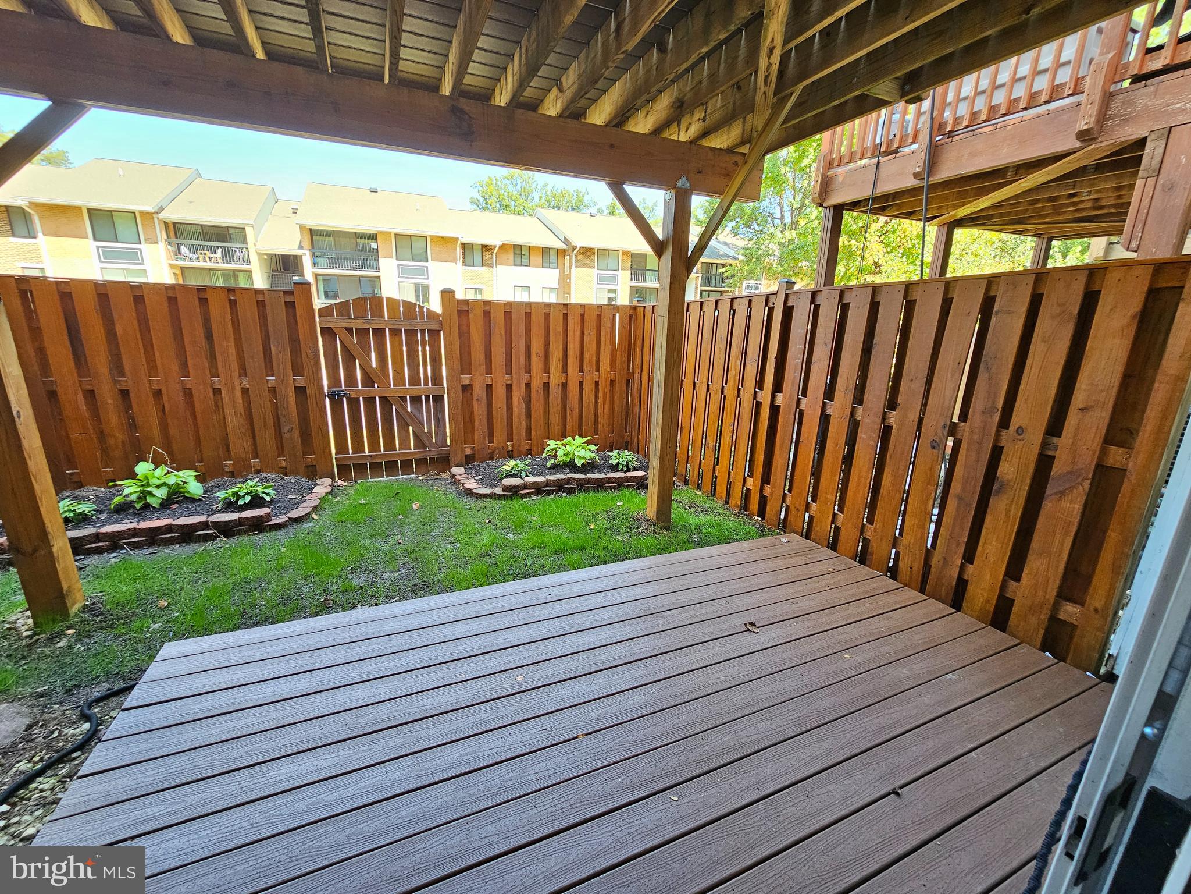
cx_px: 596
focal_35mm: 13
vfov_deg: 89.9
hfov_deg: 106.2
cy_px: 447
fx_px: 447
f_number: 2.2
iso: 100
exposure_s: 1/77.4
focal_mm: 2.2
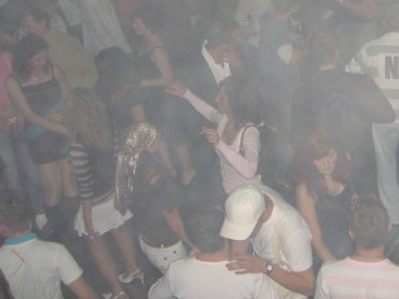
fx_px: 830
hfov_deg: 26.4
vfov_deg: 20.2
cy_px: 48
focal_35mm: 72
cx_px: 334
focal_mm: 7.9
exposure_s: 1/60
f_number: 2.8
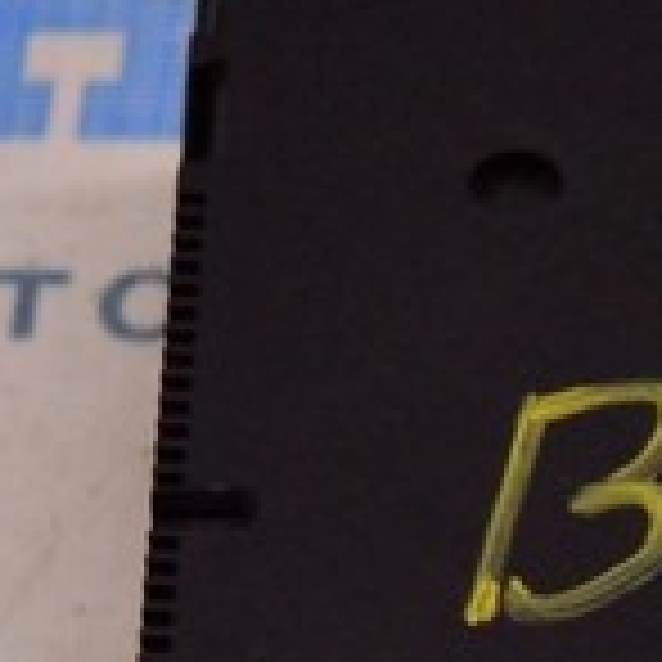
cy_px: 1038
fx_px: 6728
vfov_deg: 5.6
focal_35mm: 311
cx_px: 1274
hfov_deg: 5.5
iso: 1600
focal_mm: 35
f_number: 4.5
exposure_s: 1/400
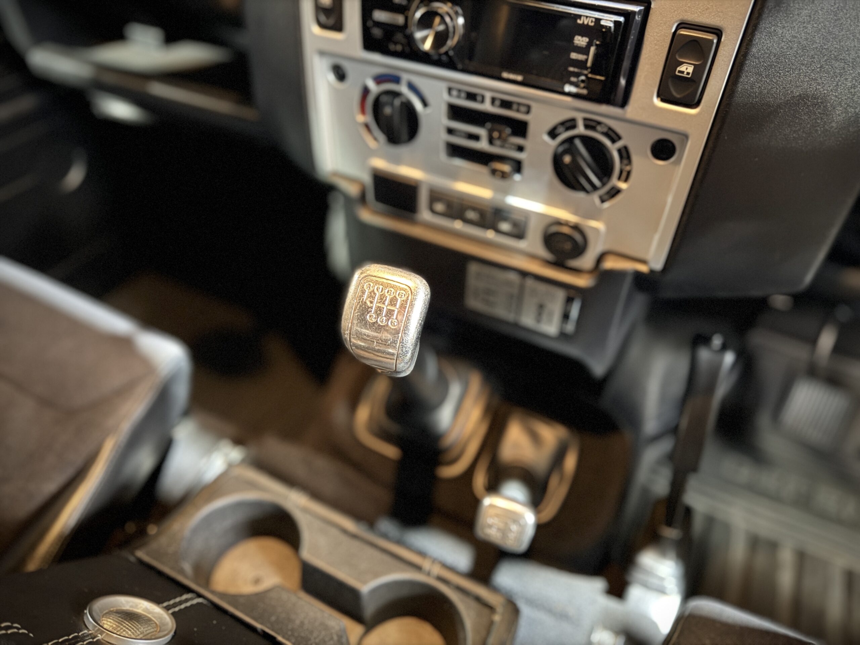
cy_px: 322
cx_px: 430
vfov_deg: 56.8
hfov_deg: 71.6
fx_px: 596
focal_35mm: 24
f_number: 1.78
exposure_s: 1/9
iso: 1250
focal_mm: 6.76
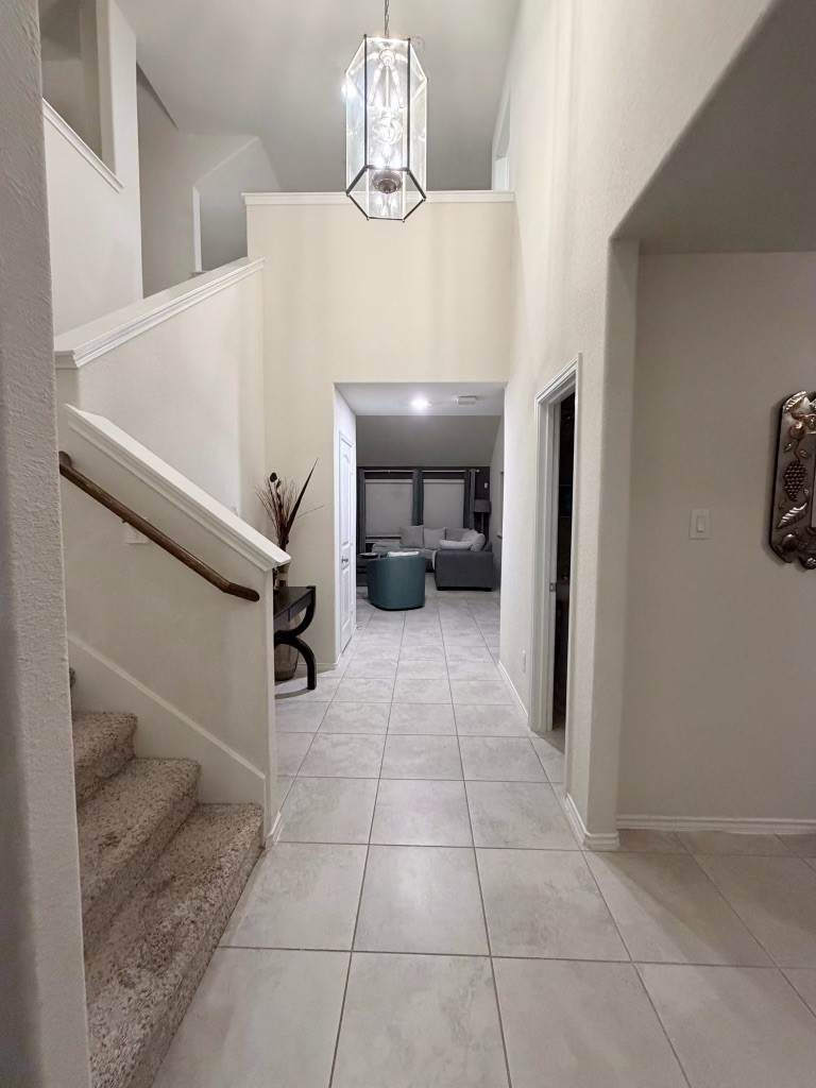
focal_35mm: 14
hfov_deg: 85.7
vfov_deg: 102.1
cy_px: 544
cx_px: 408
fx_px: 440
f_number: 2.2
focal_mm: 2.22
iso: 500
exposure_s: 1/60
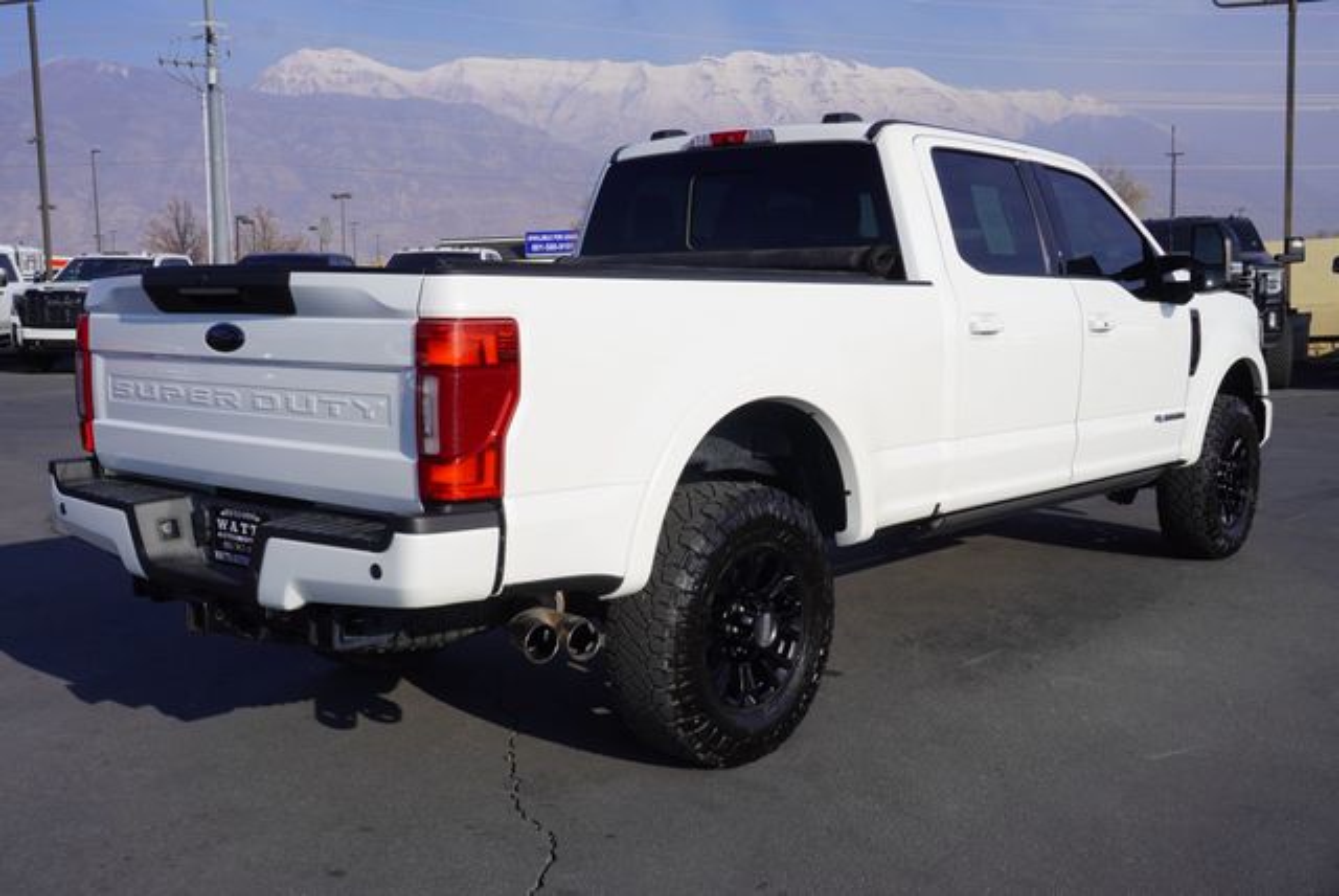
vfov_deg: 35.6
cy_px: 448
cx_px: 670
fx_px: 1396
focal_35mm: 38
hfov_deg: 51.2
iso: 100
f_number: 11
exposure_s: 1/250
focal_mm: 25
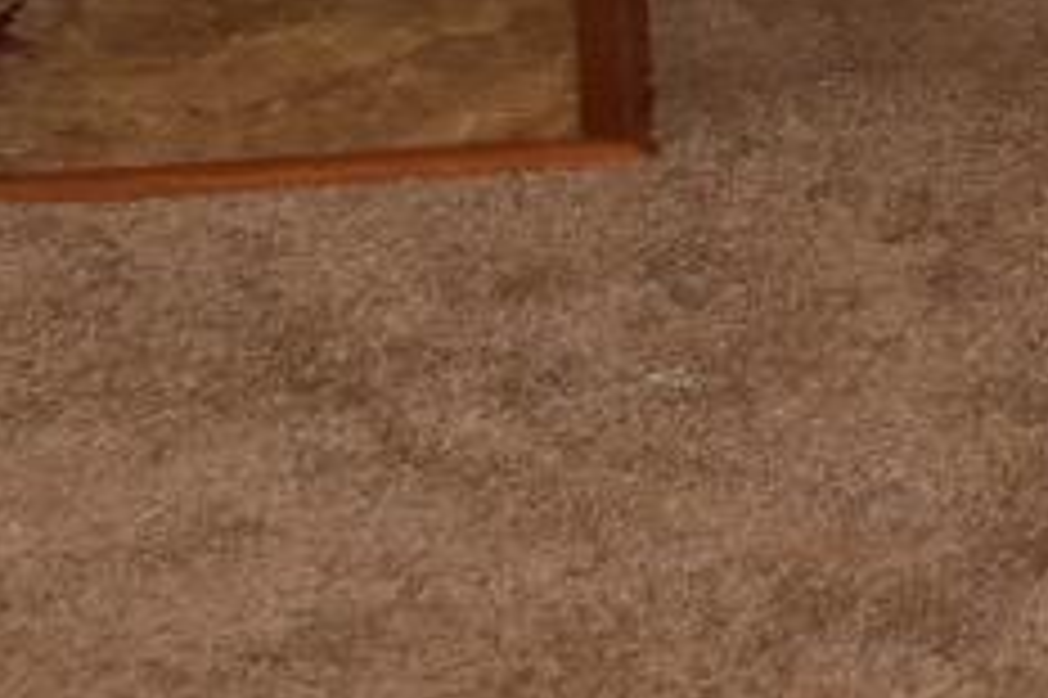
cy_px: -1689
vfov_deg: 5.9
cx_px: 1907
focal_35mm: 209
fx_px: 6080
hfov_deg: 9.4
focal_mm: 20
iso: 800
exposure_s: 1/80
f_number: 4.5
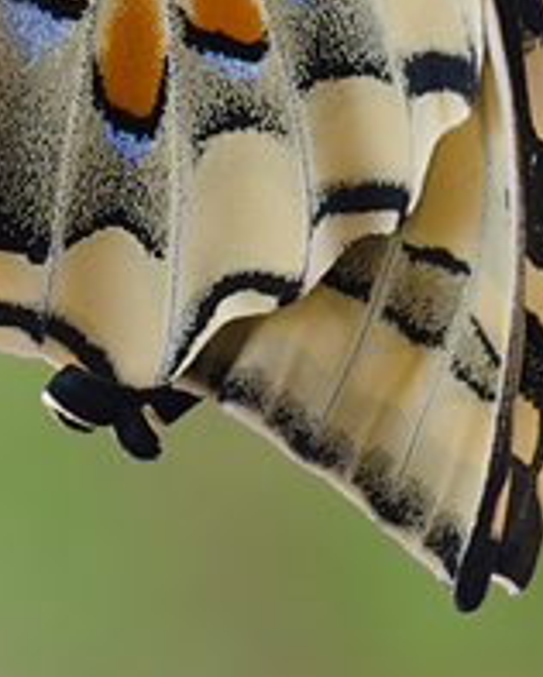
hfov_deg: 1.5
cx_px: -203
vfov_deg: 1.9
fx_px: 20559
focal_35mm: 1025
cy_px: 24
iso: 100
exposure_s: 1/5
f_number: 11
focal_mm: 180
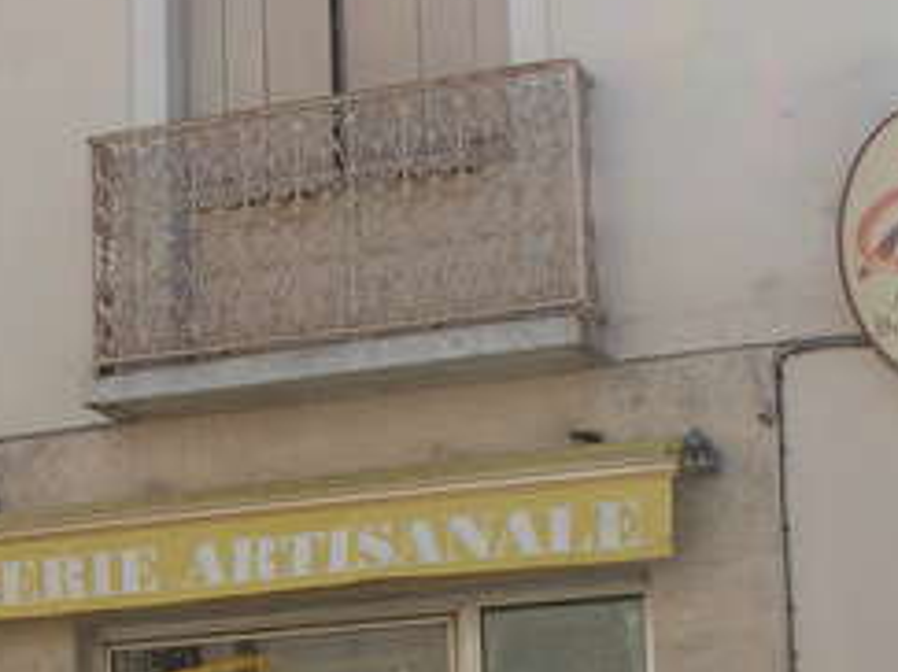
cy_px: 742
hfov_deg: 20.8
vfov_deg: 15.3
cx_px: 314
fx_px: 2437
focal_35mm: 94
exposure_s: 1/395
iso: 79
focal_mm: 6.3
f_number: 4.9
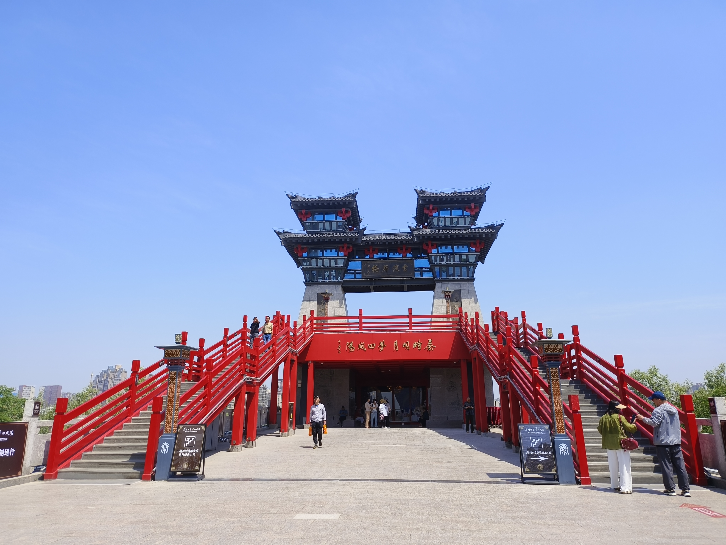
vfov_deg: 58.9
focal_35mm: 23
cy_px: 272
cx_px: 363
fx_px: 482
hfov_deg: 73.9
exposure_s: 1/1730
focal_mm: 5.5
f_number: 1.75
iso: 72
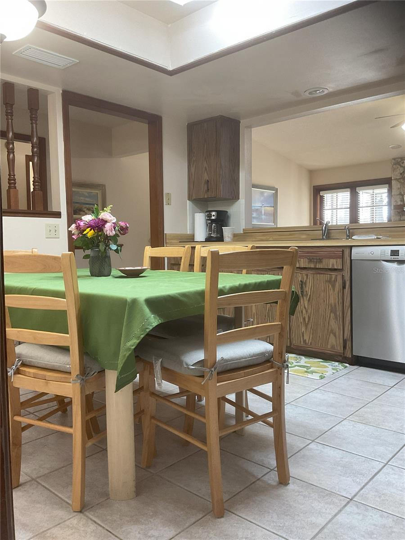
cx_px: 202
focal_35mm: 29
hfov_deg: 48.2
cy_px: 270
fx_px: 452
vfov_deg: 61.7
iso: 125
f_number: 1.8
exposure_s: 1/60
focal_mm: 3
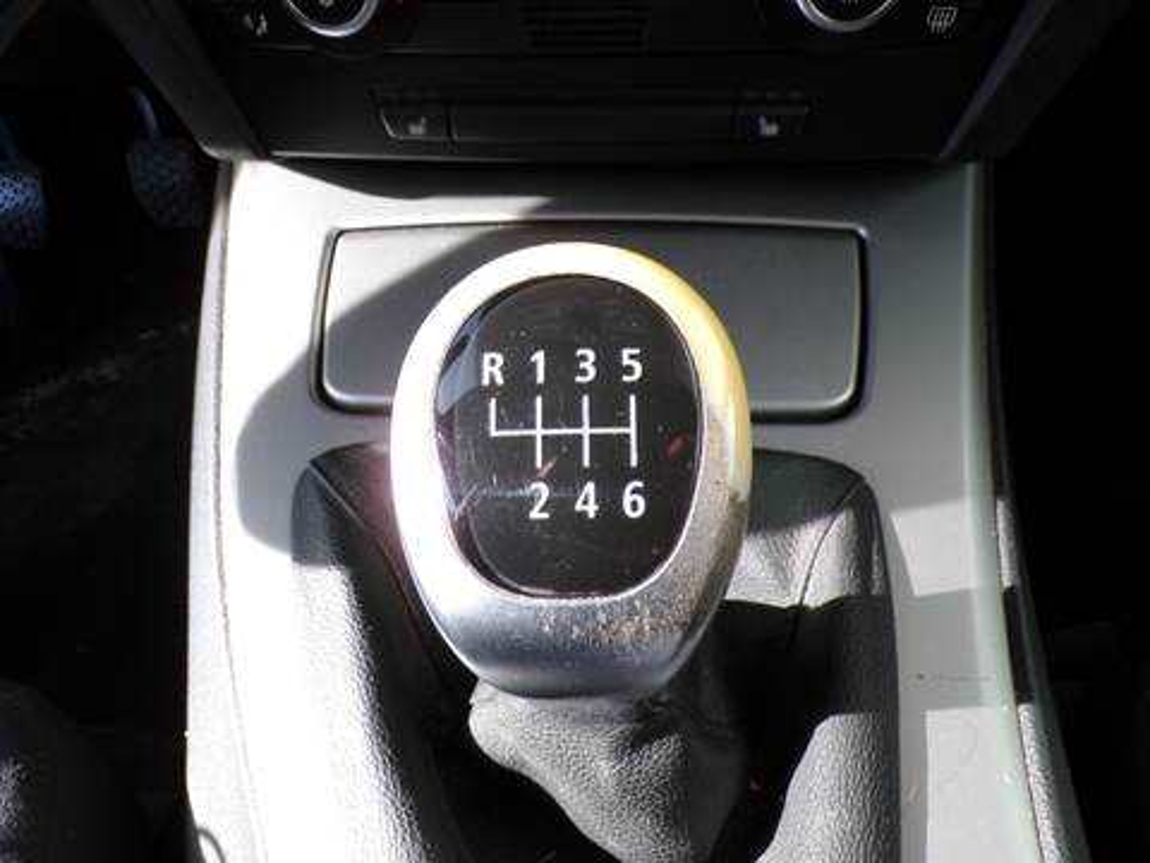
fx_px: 797
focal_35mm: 24
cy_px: 432
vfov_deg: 56.8
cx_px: 575
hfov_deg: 71.6
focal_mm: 4.3
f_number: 4.4
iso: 100
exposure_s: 1/100
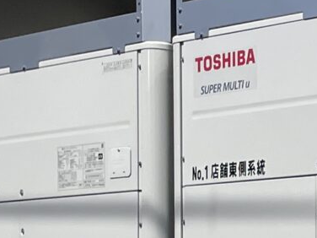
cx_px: 652
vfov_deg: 8.1
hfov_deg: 10.2
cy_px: 411
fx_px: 1621
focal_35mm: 177
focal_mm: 4.2
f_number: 1.6
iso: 32
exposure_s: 1/8403
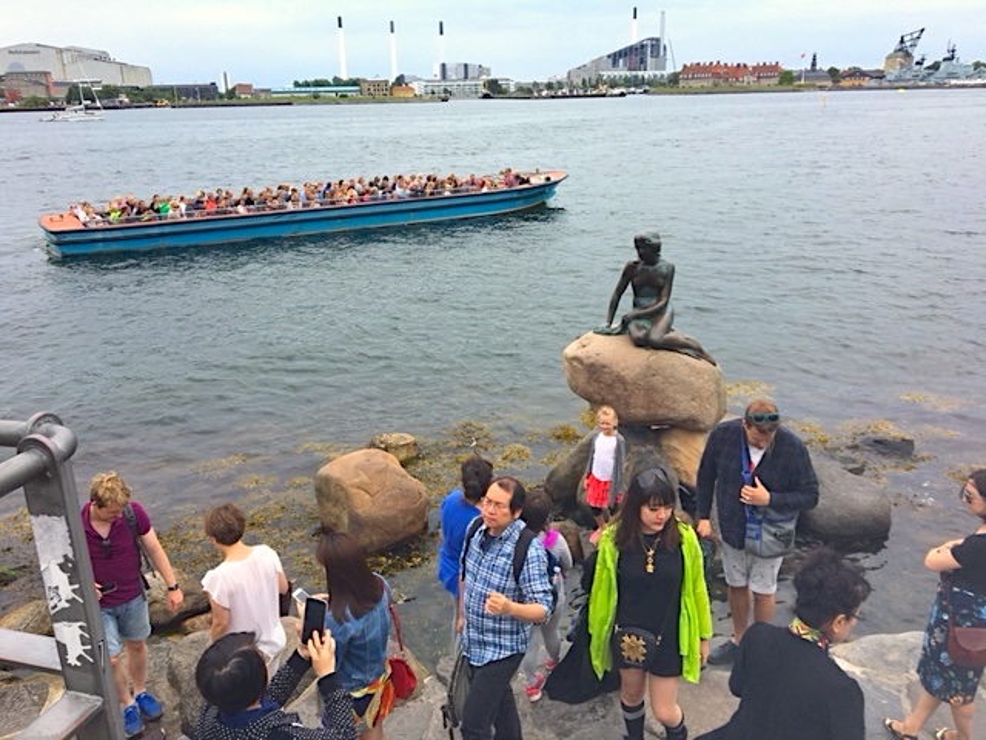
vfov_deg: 48.2
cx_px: 493
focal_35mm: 29
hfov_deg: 61.7
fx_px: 826
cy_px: 370
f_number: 2.2
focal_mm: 4.15
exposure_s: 1/693
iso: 25
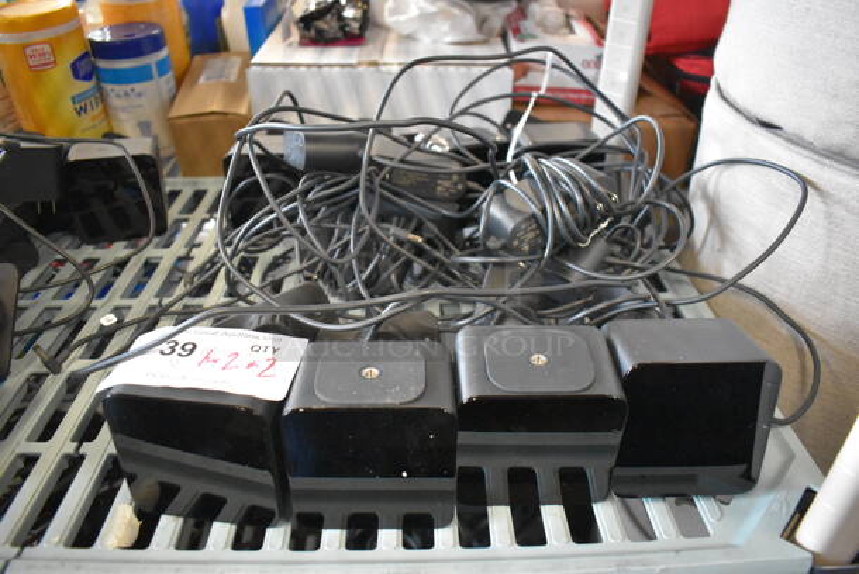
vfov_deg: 48.0
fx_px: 645
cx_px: 430
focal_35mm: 27
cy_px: 287
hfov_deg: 67.3
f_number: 3.5
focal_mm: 18
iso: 5600
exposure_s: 1/125
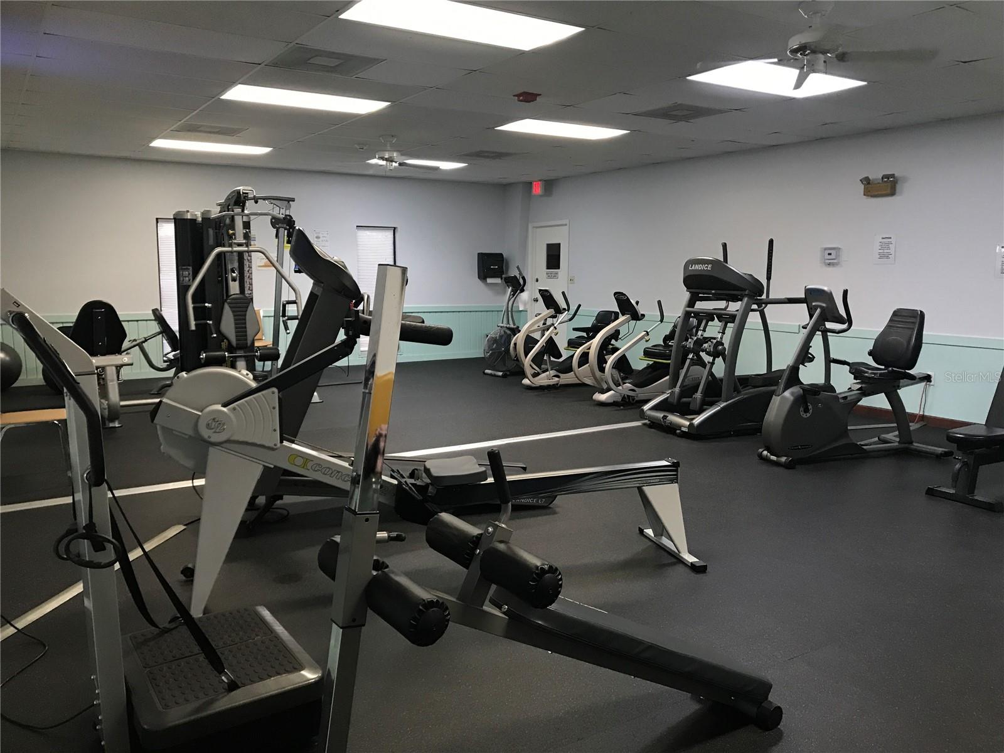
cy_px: 376
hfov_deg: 63.4
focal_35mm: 28
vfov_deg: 49.7
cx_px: 502
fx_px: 812
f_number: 1.8
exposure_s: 1/15
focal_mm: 3.99
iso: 50
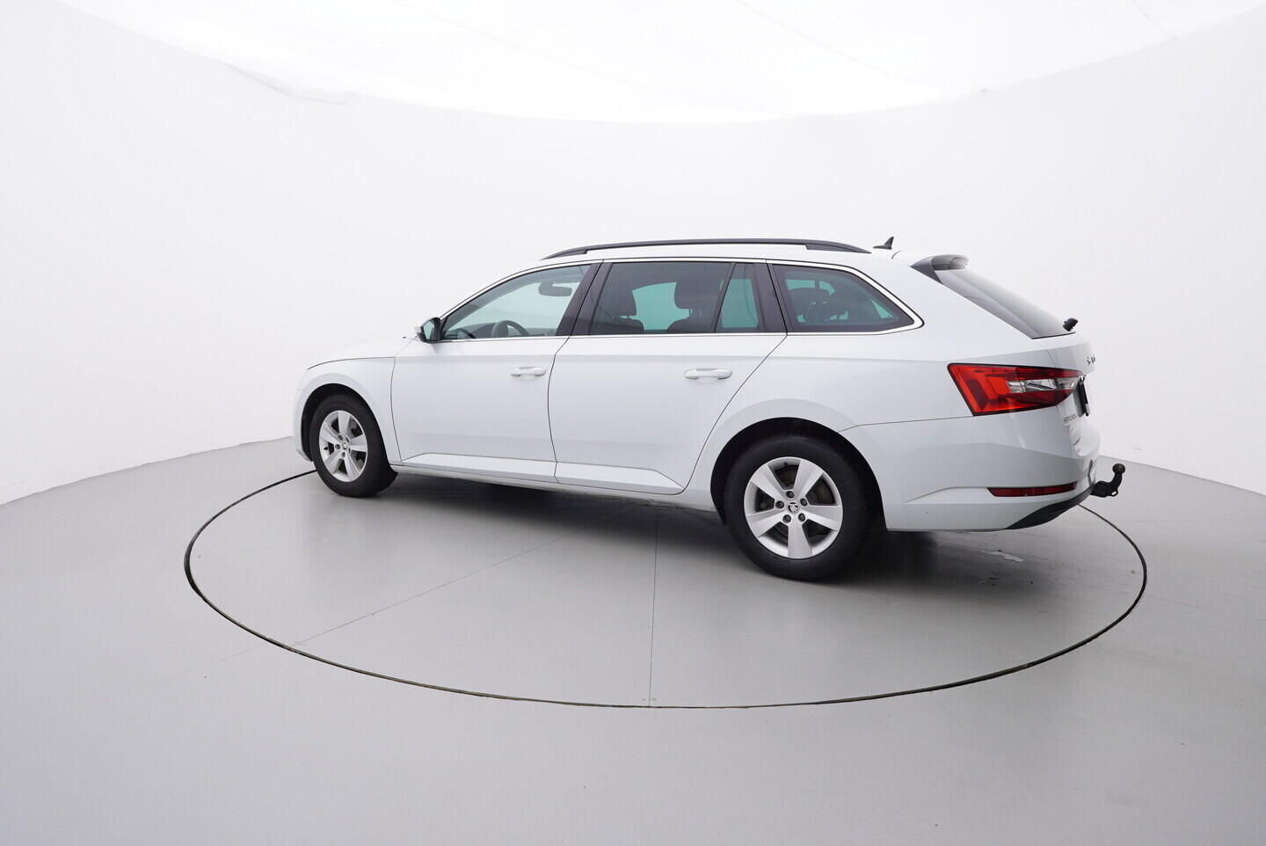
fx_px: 792
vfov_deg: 56.2
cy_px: 423
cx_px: 633
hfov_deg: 77.3
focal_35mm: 22
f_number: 5
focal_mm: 15
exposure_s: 1/80
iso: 200
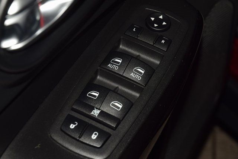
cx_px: 119
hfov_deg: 19.5
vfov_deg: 13.0
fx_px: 694
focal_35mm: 105
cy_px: 80
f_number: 8
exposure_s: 1/125
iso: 100
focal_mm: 70
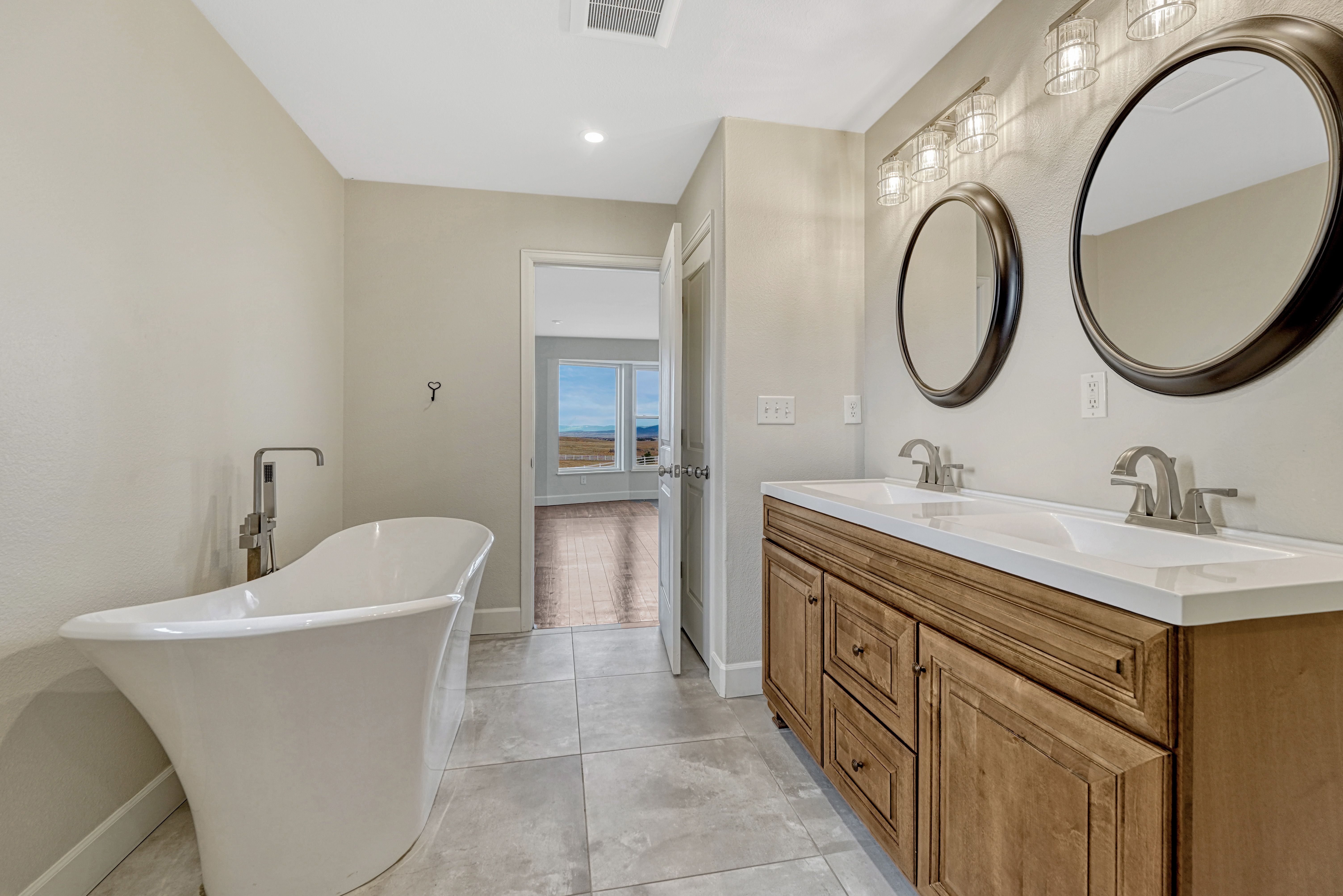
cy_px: 448
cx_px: 672
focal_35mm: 14
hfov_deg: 104.2
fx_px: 522
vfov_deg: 81.2
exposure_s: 1/400
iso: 400
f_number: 8
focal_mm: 14
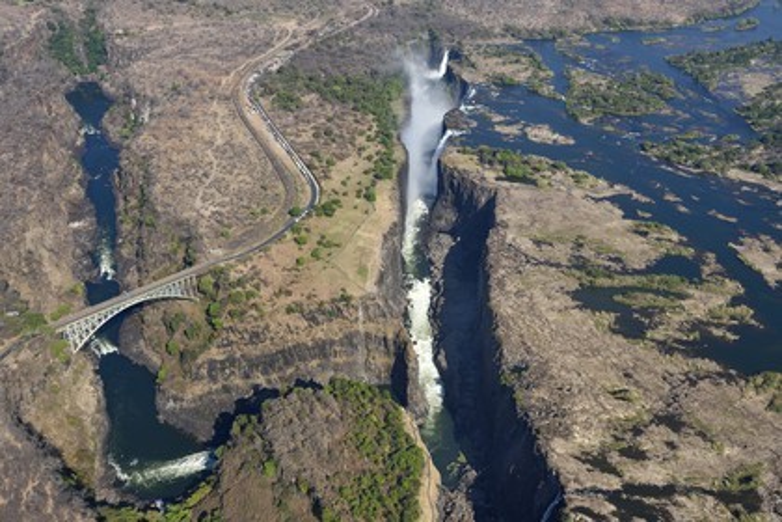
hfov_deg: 50.7
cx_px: 391
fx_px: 825
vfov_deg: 35.1
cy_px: 261
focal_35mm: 38
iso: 400
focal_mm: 38
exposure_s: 1/1000
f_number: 8
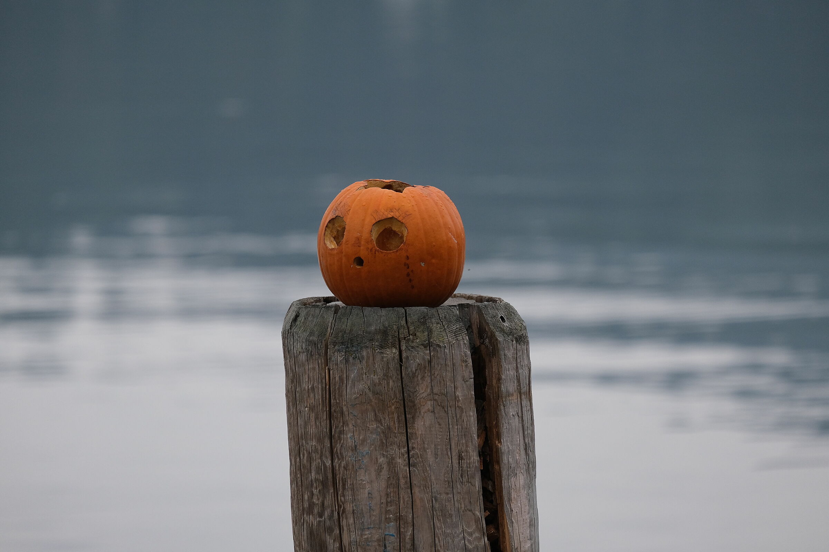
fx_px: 6908
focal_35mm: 300
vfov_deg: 4.6
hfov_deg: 6.9
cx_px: 414
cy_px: 276
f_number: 4.8
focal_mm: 200
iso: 800
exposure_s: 1/300
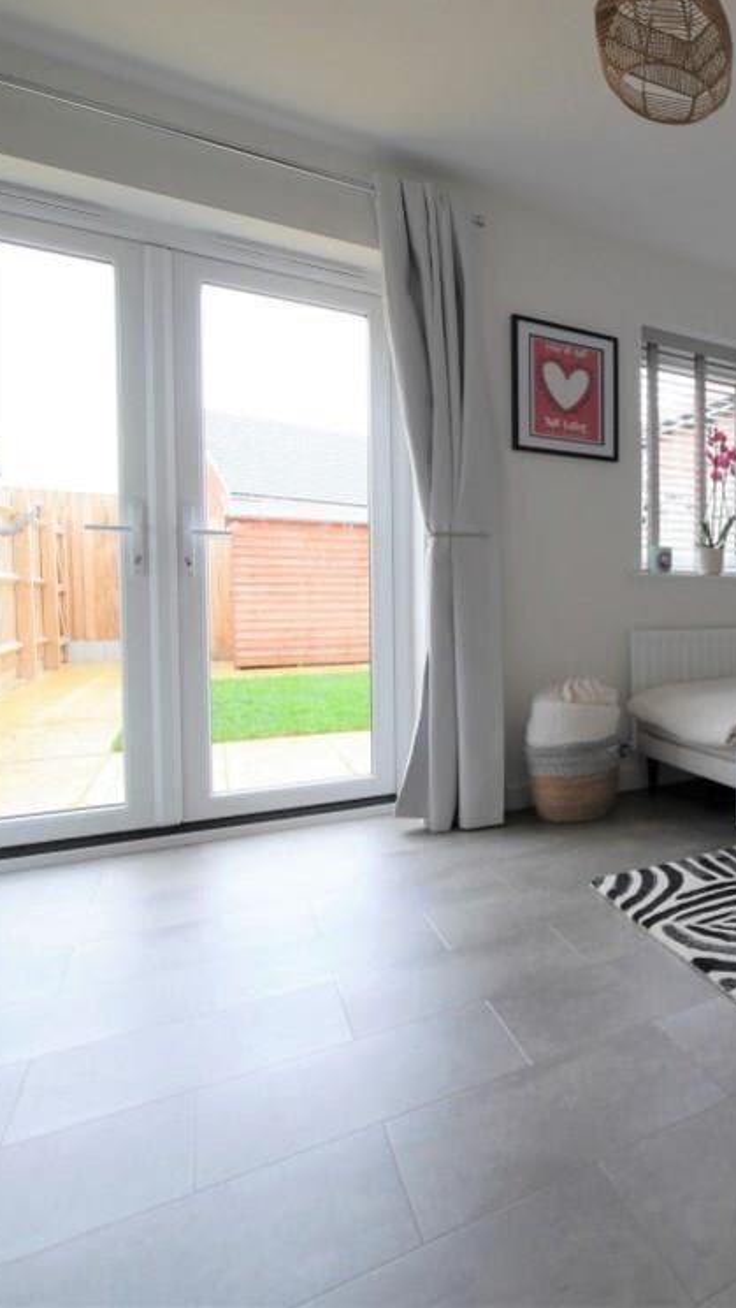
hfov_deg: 38.9
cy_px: 634
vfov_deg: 83.8
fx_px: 728
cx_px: 887
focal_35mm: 21
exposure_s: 1/60
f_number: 4
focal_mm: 7
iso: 250
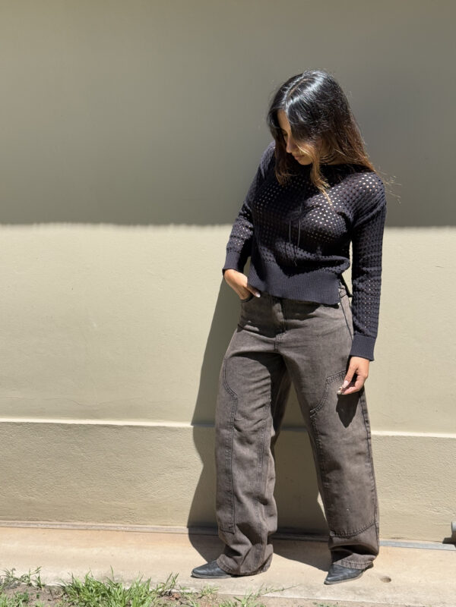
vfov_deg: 39.7
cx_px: 228
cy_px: 304
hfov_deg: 30.3
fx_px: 843
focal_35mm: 48
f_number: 1.78
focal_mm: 6.76
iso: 80
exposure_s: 1/2273
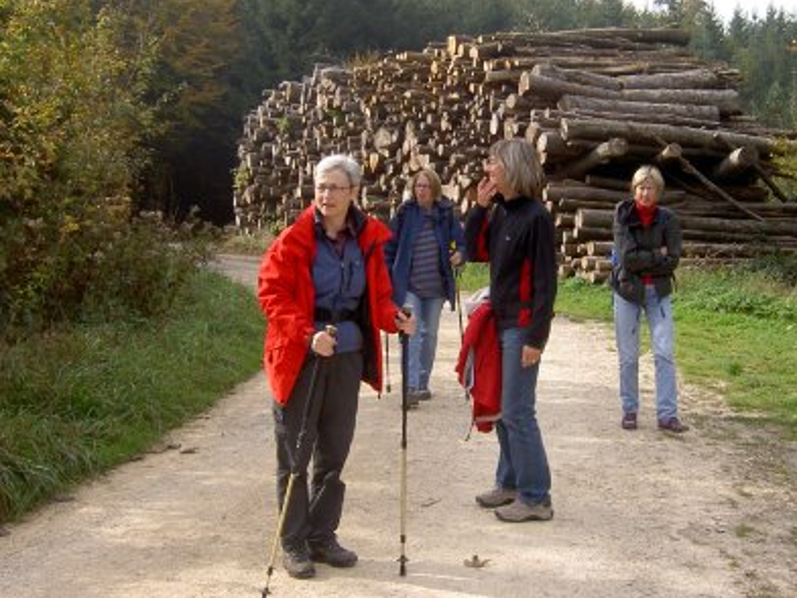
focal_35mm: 52
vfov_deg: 27.9
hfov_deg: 36.7
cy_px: 226
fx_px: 1197
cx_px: 480
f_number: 4.7
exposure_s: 1/200
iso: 50
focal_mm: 5.6
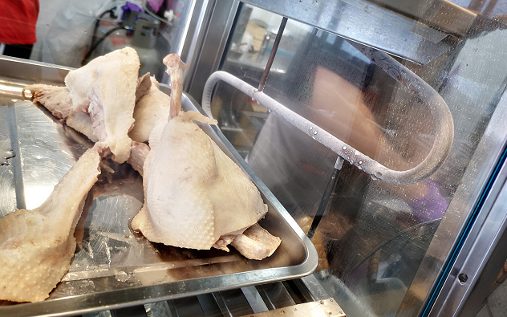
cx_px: 254
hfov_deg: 64.6
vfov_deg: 43.1
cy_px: 158
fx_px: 401
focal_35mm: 29
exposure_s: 1/30
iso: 160
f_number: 1.8
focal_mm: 3.95
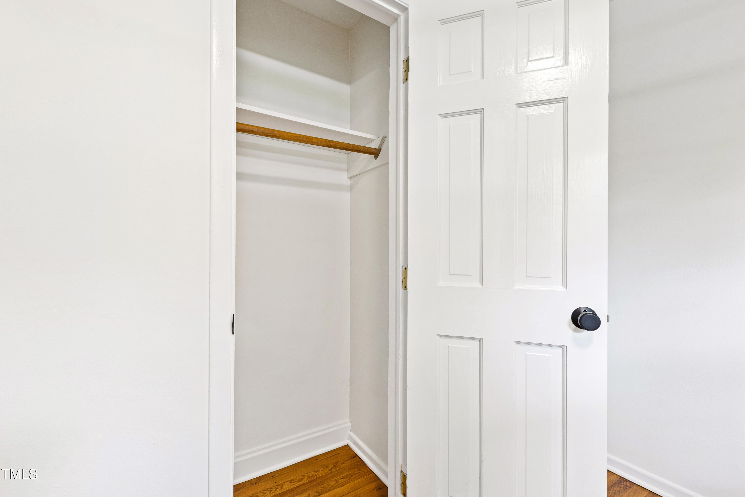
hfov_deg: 100.4
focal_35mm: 15
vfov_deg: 77.3
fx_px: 310
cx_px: 372
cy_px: 248
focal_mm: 10
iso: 125
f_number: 8
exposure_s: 1/1.25
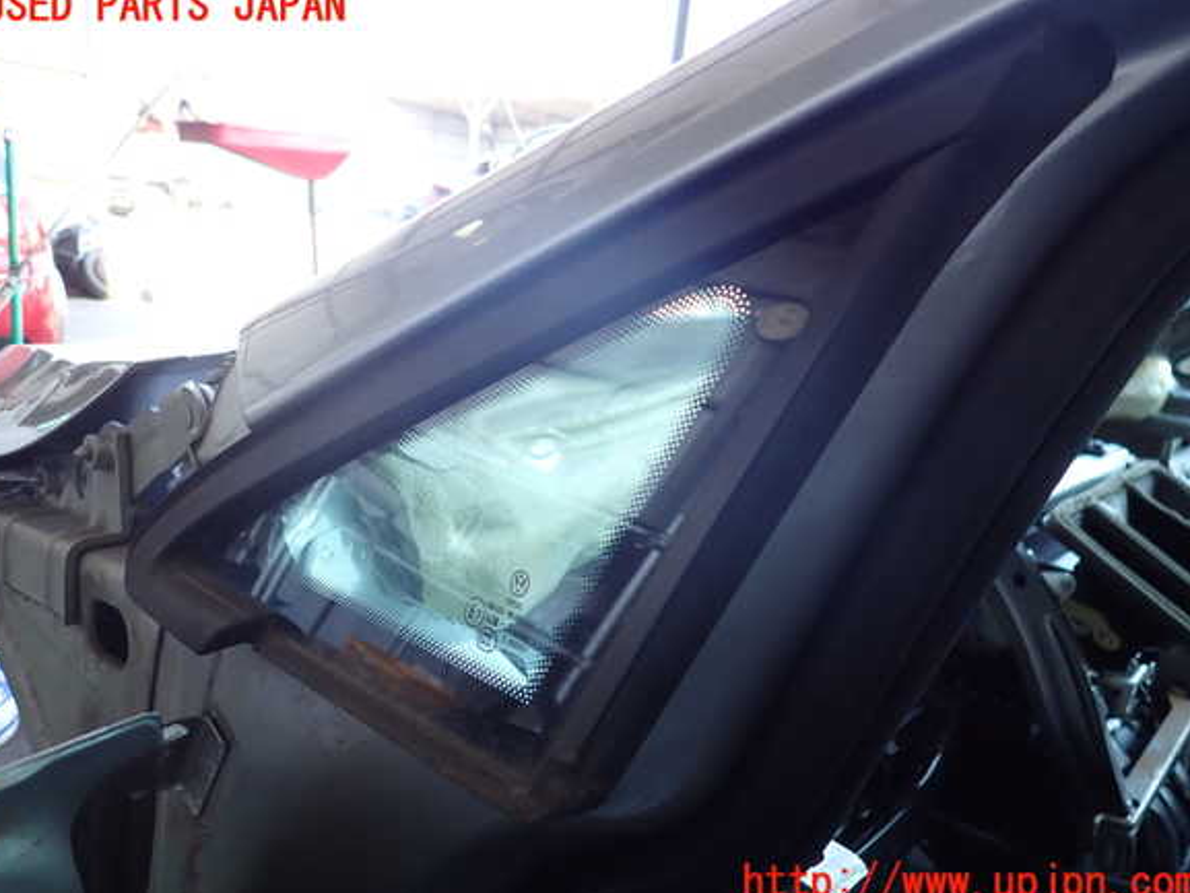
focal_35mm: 26
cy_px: 445
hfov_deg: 67.3
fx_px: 894
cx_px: 590
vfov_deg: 53.1
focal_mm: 4.5
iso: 125
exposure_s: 1/60
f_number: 2
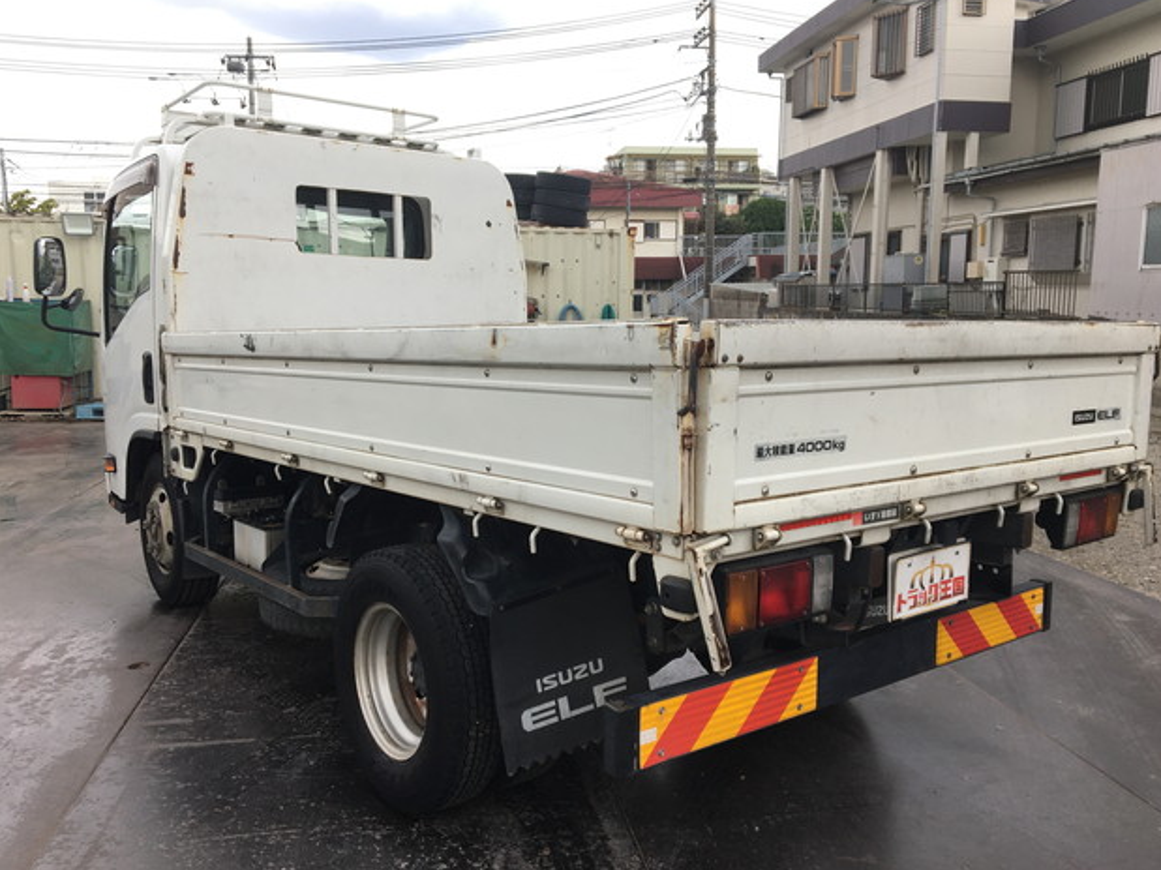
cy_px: 437
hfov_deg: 60.0
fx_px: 1006
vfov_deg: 46.8
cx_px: 596
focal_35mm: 30
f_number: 2.2
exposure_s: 1/209
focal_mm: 4.15
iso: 25
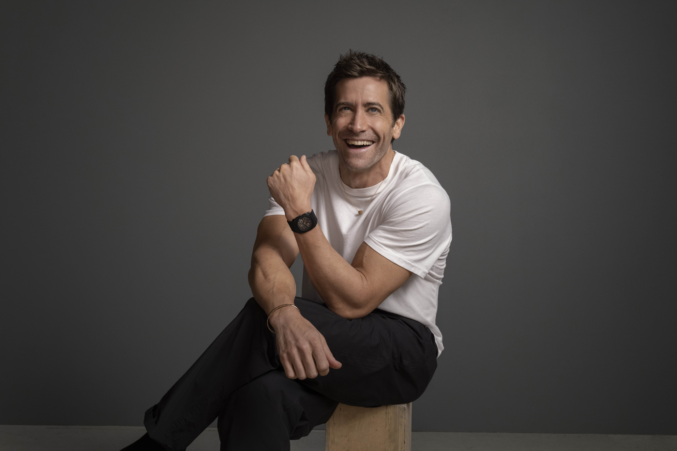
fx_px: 808
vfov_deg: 31.2
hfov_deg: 45.5
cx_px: 338
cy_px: 226
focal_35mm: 43
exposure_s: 1/125
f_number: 9
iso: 1600
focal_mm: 43
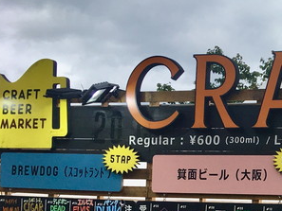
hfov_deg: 17.0
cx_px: 472
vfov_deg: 14.4
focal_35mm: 100
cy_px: 248
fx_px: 815
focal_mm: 4.15
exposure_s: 1/950
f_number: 2.2
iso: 25
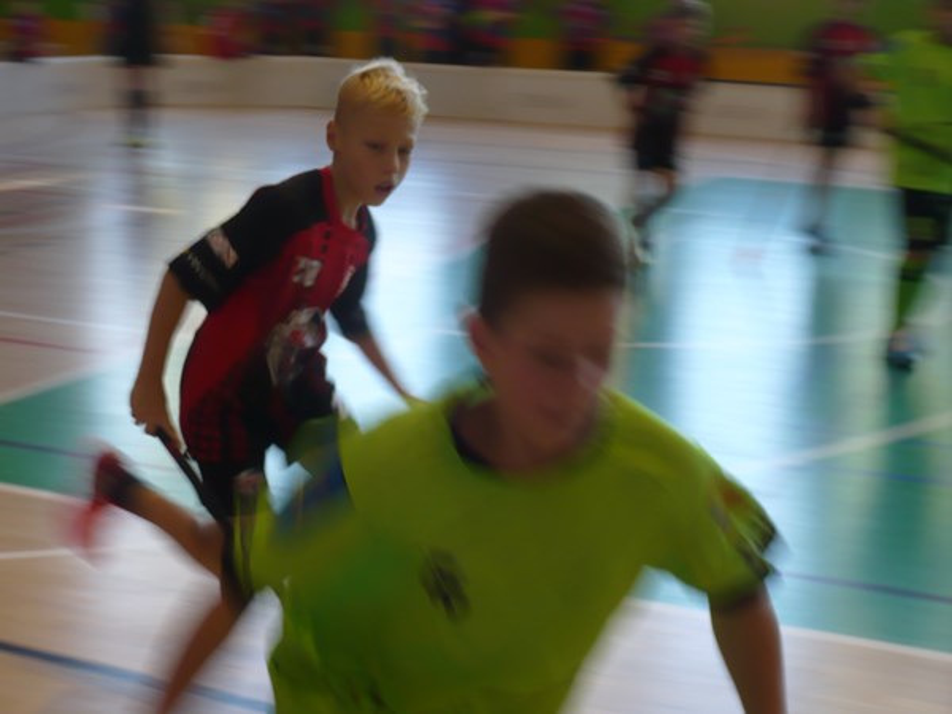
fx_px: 1925
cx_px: 476
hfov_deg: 27.8
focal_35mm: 70
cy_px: 357
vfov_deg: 21.0
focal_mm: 11.5
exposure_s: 1/30
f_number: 4
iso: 100
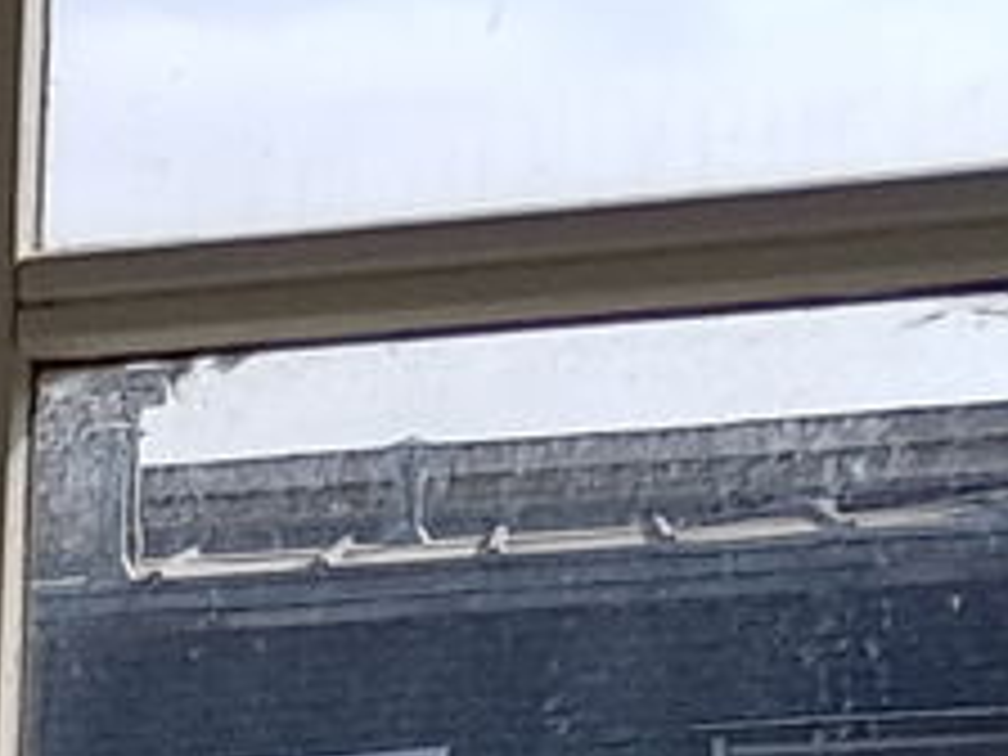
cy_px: 2102
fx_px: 5416
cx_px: -2538
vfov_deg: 7.3
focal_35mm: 186
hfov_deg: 8.1
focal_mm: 4.2
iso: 40
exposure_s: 1/1864
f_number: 1.7
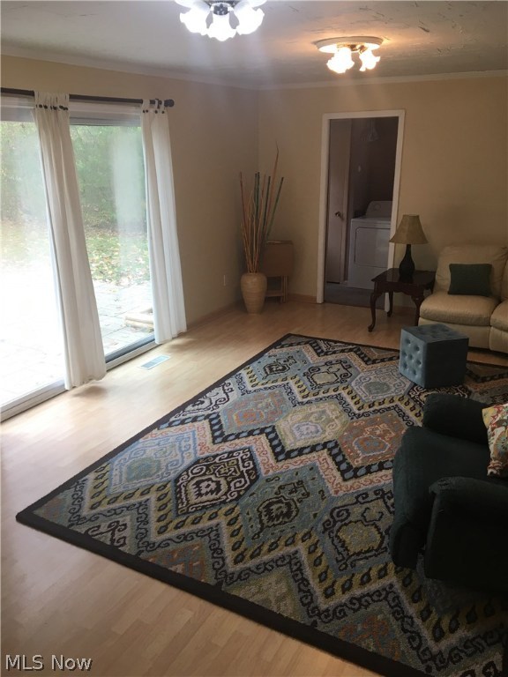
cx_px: 254
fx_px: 567
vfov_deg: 61.7
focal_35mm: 29
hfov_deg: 48.2
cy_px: 338
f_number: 2.2
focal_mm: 4.15
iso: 25
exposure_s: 1/40
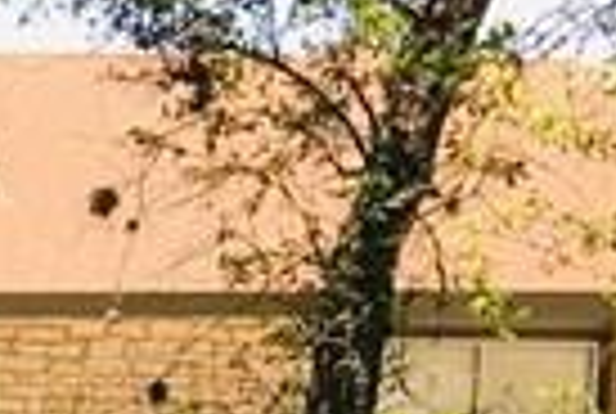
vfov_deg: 6.0
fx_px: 3858
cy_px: 882
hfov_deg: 8.2
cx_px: -958
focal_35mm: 225
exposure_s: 1/407
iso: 25
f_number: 2.2
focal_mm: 4.15
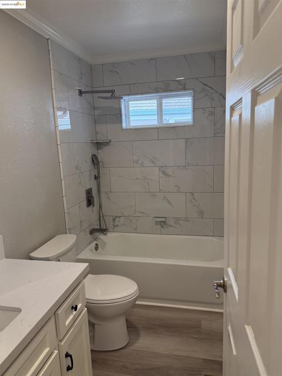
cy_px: 188
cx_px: 141
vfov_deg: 71.6
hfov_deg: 56.8
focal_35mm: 24
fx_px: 261
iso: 200
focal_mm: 6.76
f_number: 1.78
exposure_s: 1/120
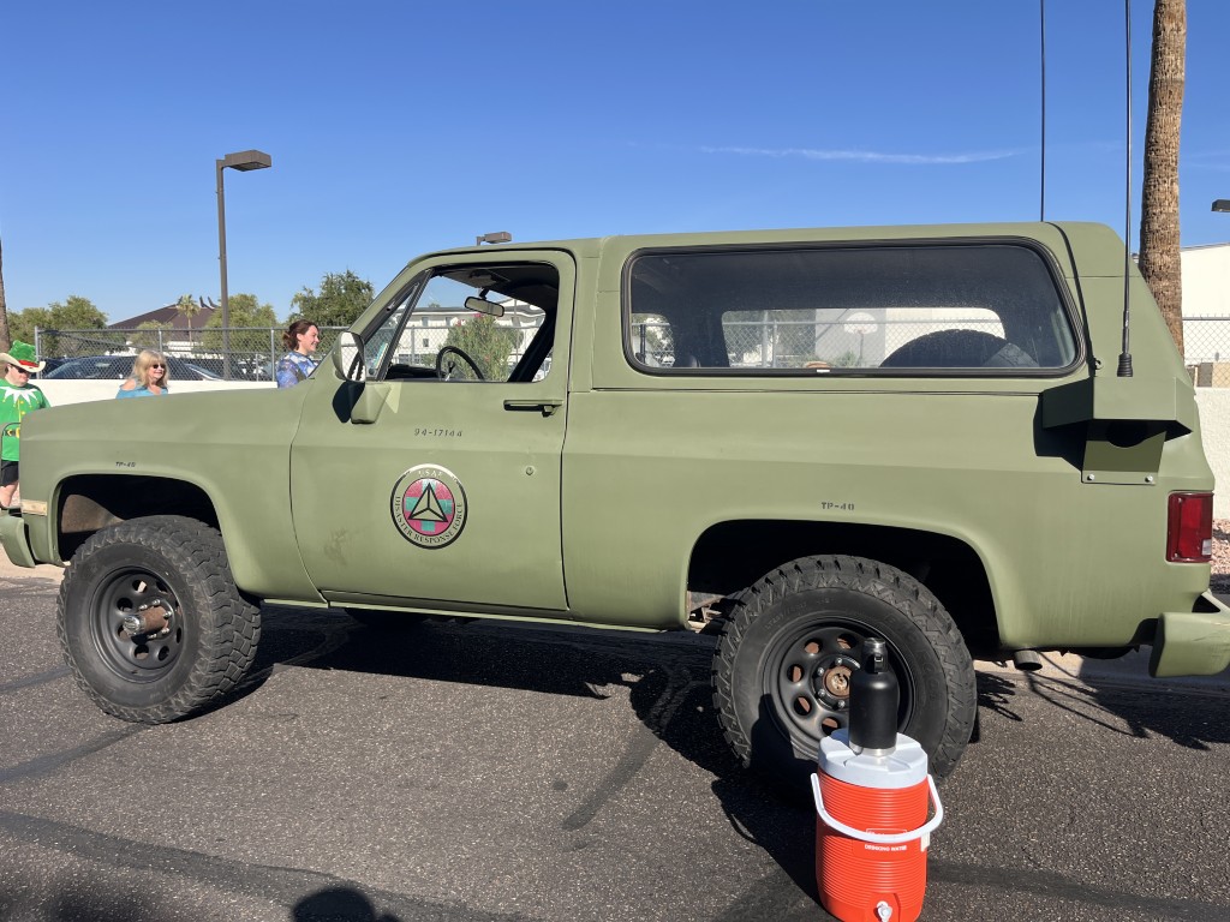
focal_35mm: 26
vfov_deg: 53.1
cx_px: 615
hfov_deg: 67.3
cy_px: 461
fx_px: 924
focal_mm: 5.1
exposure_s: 1/3135
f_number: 1.6
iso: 50
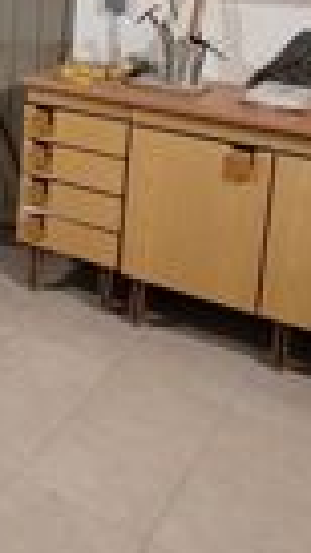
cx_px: -141
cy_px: 40
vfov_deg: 35.3
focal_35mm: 55
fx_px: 807
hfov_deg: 19.3
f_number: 2.2
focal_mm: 1.74
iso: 500
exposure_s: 1/33
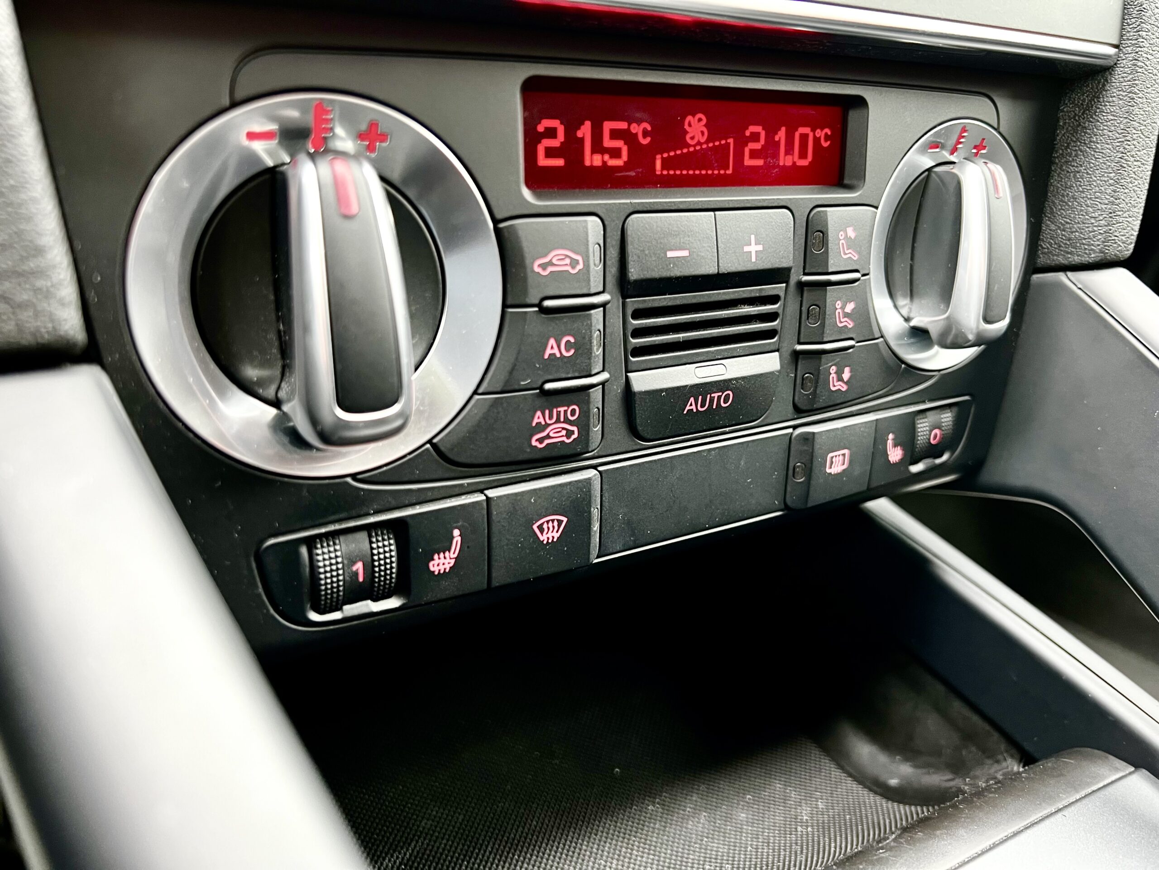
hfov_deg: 67.3
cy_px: 435
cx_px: 580
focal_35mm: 26
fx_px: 871
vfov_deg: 53.1
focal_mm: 5.7
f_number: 1.5
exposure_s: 1/59
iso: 250
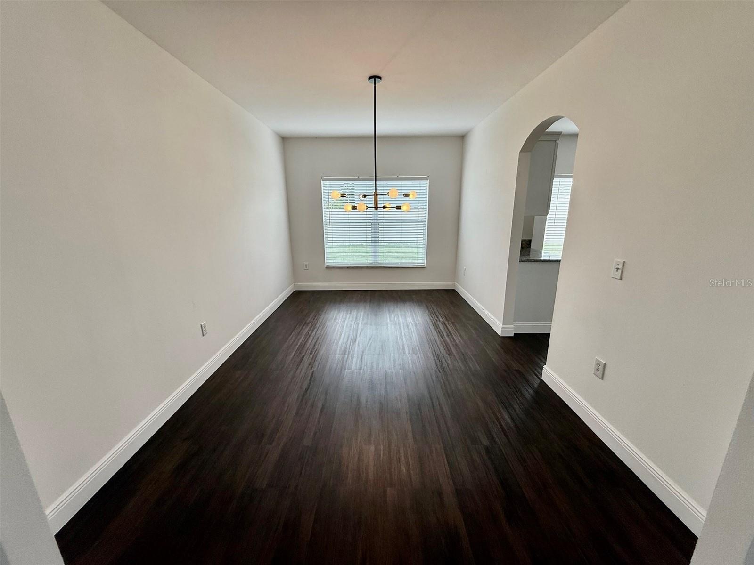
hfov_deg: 102.1
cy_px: 282
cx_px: 377
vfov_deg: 85.7
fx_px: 305
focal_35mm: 14
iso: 80
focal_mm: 2.22
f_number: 2.2
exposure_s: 1/120
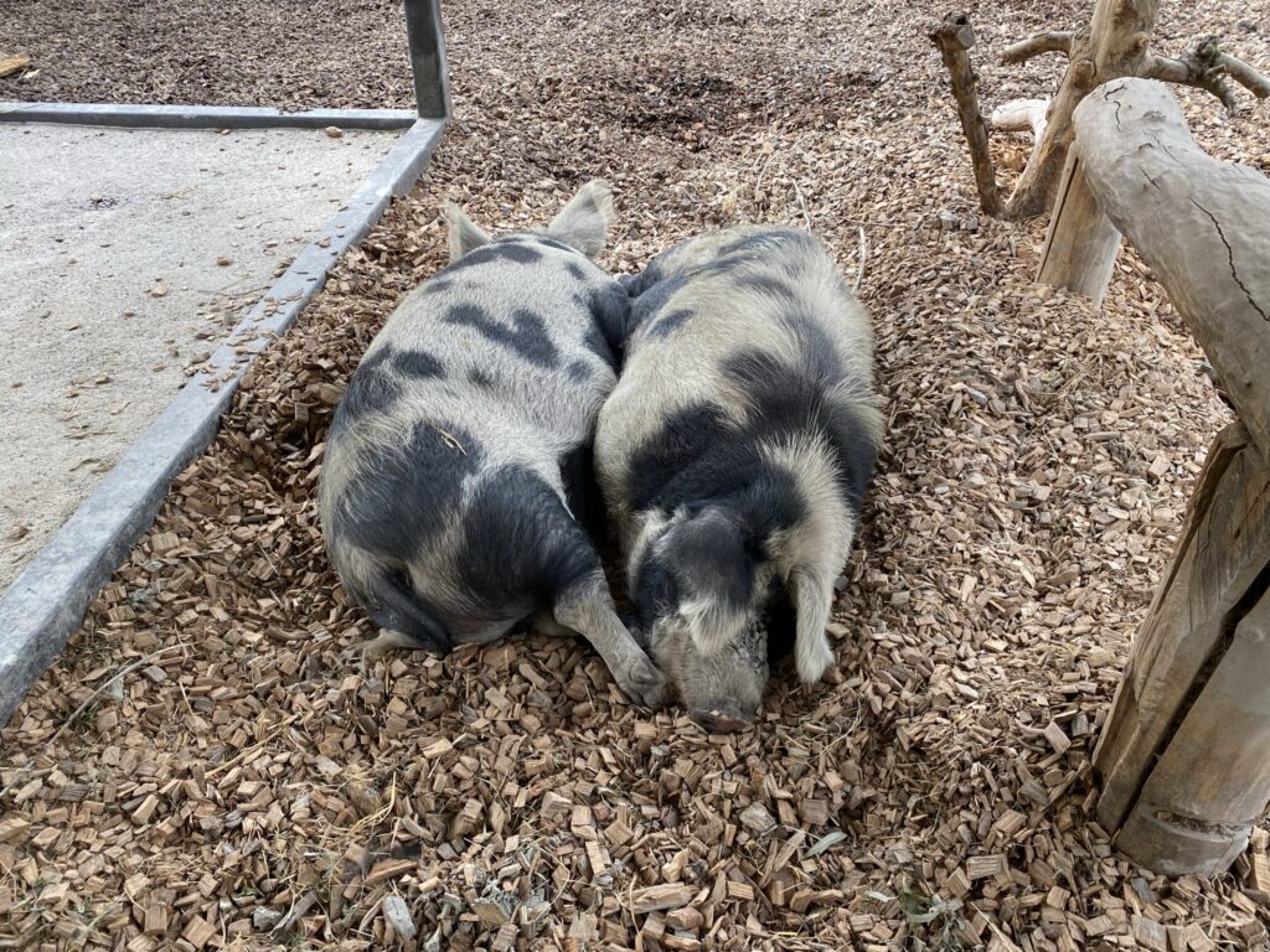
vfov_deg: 53.1
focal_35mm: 26
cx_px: 635
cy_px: 476
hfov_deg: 67.3
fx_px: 954
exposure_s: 1/237
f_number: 1.8
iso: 32
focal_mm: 4.25
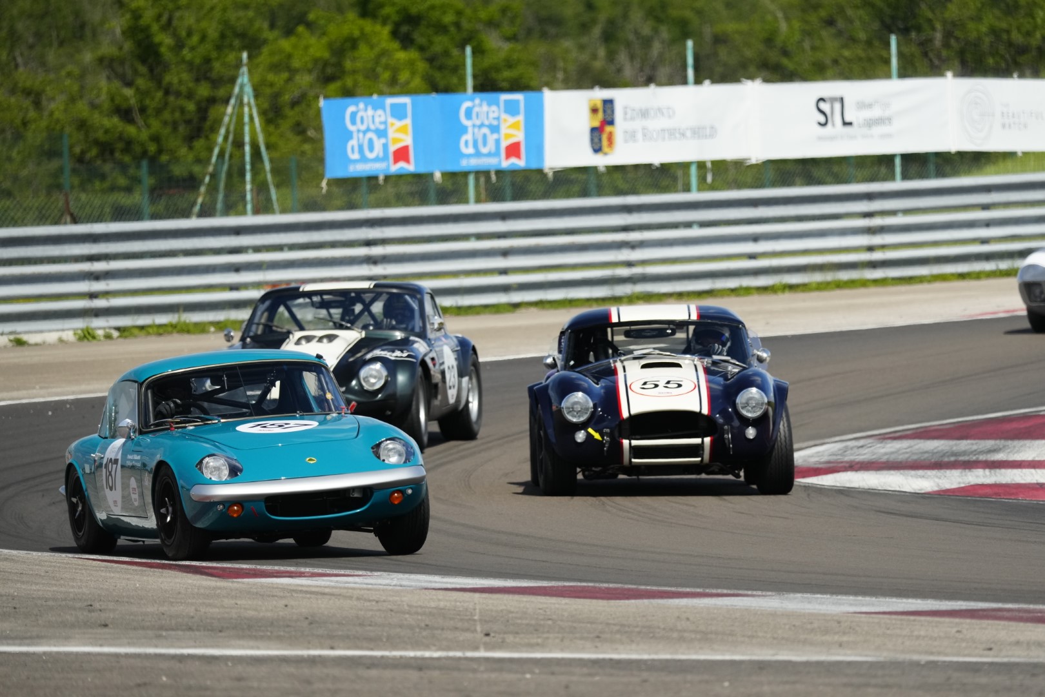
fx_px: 11436
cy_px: 348
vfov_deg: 3.5
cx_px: 522
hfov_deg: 5.2
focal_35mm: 394
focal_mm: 394
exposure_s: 1/2000
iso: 800
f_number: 6.3
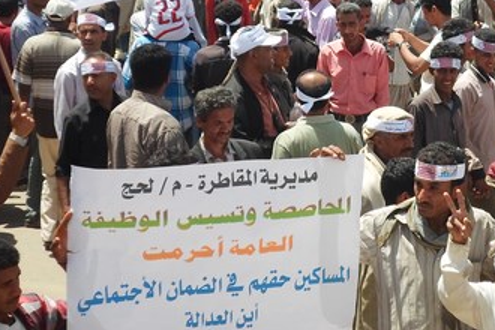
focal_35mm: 109
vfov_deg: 12.5
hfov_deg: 18.4
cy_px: 45
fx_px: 1499
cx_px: 460
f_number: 3.6
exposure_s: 1/750
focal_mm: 9.7
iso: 80
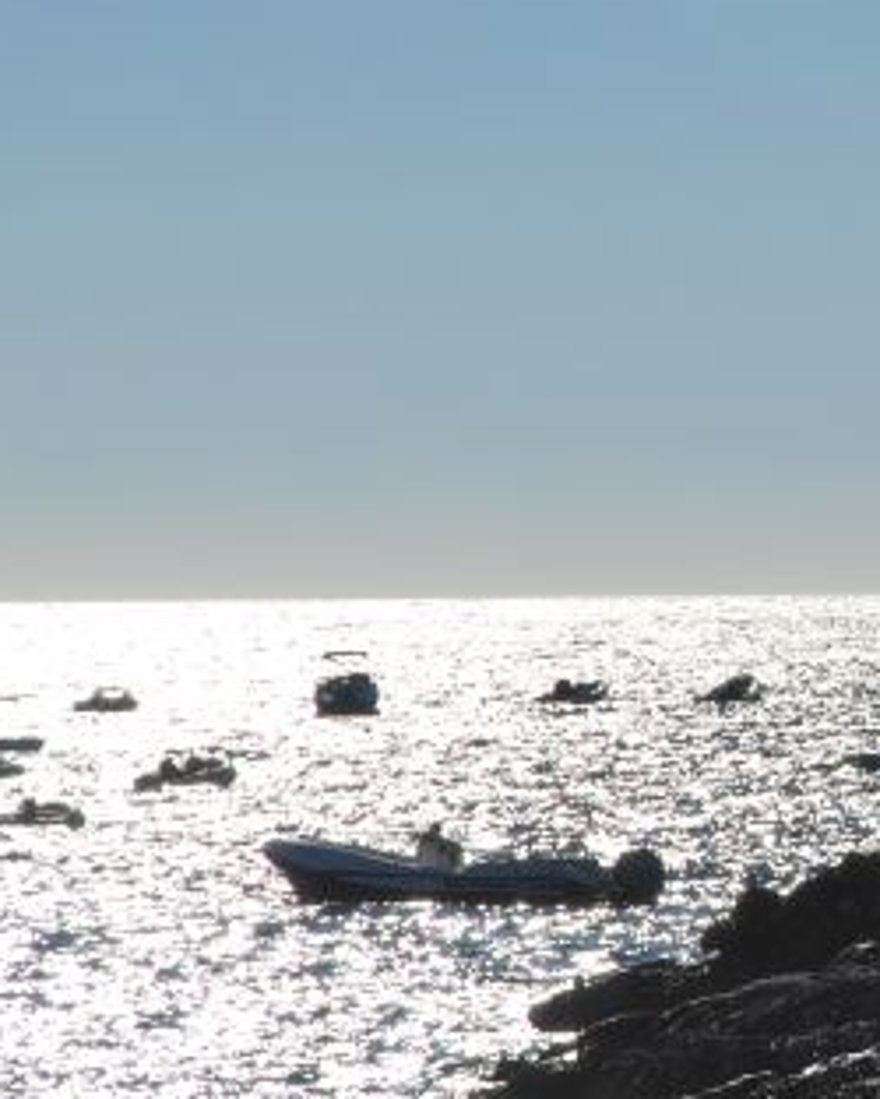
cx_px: 1165
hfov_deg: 4.1
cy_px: 666
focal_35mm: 379
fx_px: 12333
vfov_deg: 5.1
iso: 100
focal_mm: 105
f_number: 9
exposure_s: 1/1250
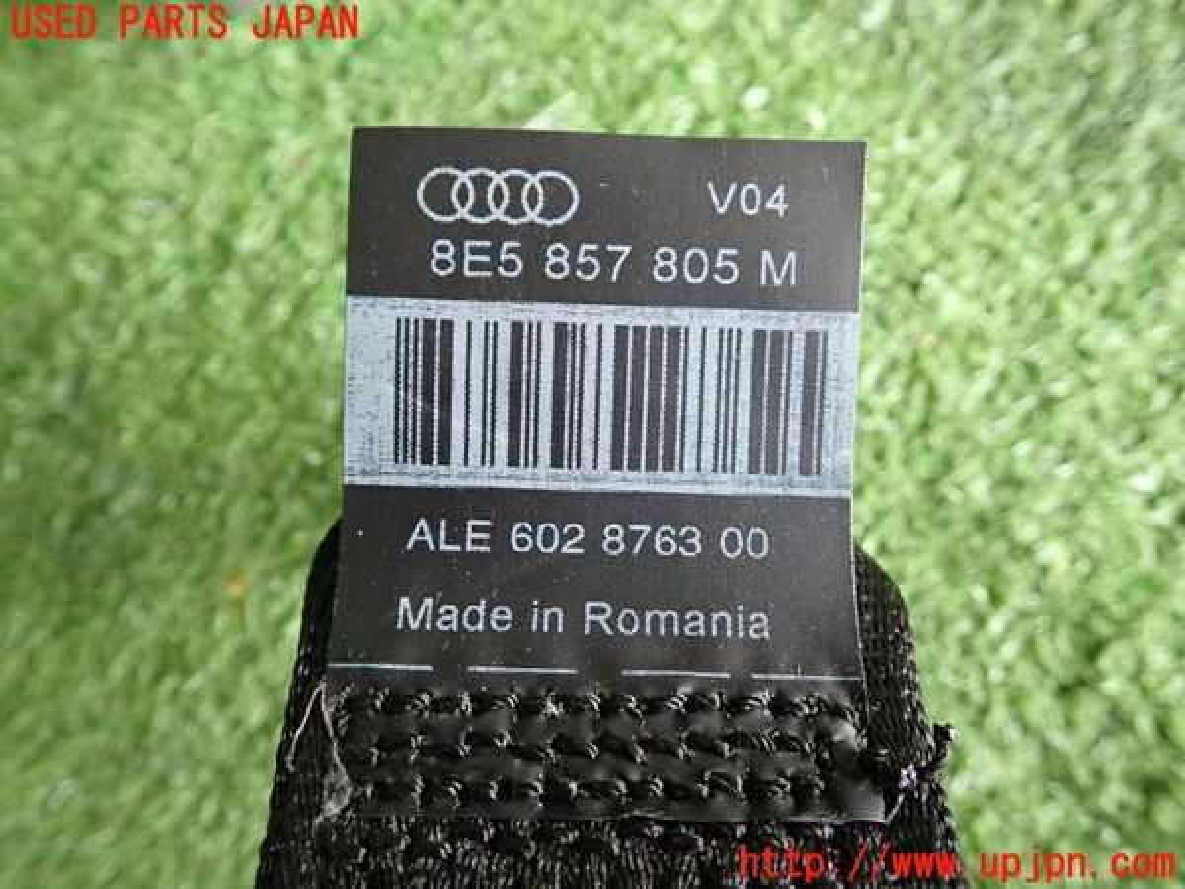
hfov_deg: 63.4
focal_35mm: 28
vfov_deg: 49.7
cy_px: 444
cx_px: 592
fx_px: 959
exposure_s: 1/60
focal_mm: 5.05
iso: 400
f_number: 2.2
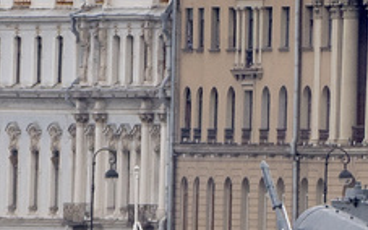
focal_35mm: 1963
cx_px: 44
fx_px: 19692
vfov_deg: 0.7
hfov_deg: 1.1
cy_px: 86
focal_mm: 150
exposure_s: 1/1000
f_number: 5.6
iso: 200
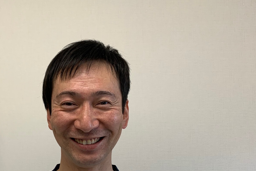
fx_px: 327
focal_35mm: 46
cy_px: 133
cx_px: 81
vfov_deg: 28.7
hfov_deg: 42.1
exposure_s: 1/120
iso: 40
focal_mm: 4.25
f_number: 1.8
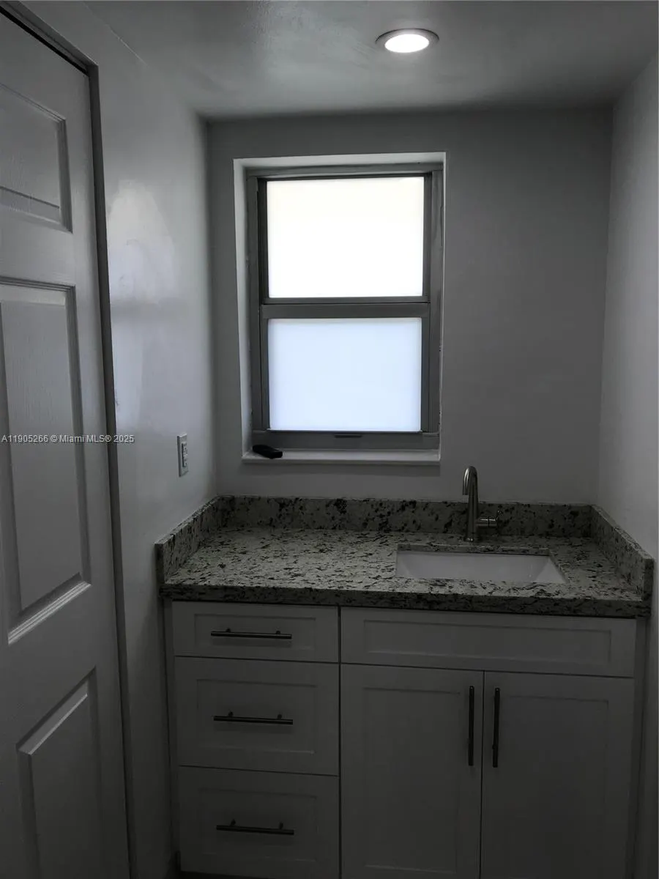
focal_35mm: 28
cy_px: 440
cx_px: 330
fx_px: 711
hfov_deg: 49.7
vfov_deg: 63.4
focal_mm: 3.99
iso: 20
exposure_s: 1/207
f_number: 1.8
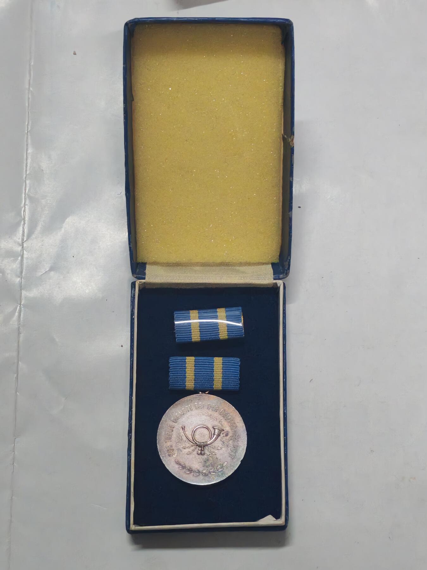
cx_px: 214
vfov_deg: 28.6
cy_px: 285
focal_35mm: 68
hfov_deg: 21.6
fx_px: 1118
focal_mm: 5.52
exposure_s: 1/50
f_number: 1.95
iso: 800
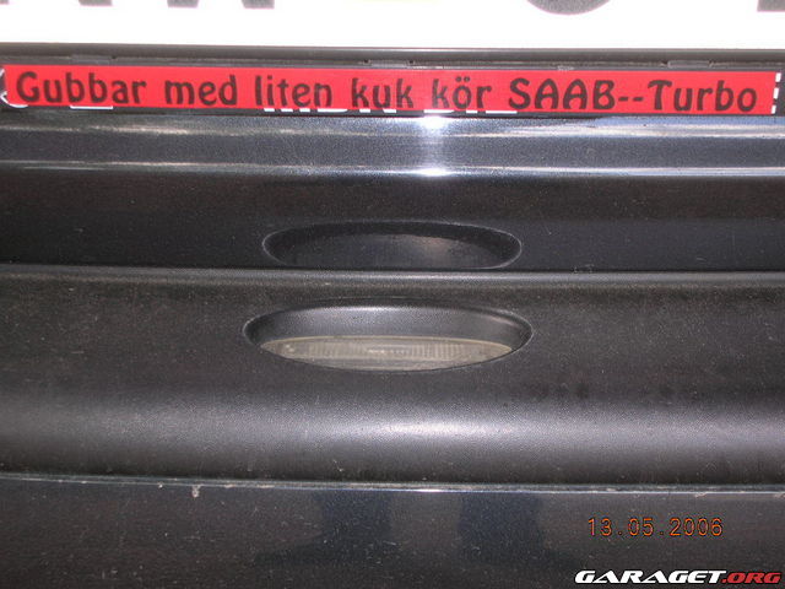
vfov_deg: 22.6
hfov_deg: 29.8
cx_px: 392
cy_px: 294
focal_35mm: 65
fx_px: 1474
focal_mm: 10.9
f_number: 3.7
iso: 50
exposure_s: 1/60.1
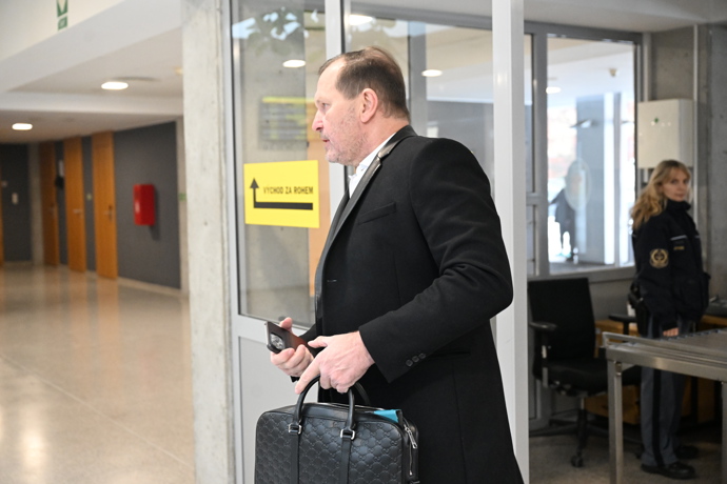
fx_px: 929
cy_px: 242
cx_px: 364
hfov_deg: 42.7
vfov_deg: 29.2
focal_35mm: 46
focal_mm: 46
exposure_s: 1/400
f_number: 4
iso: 6400
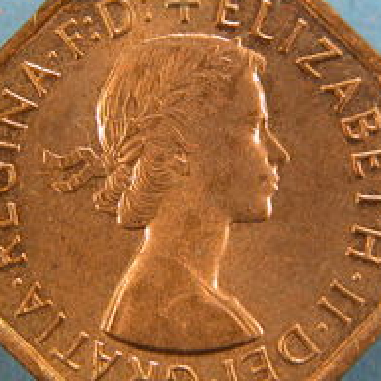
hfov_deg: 10.3
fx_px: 2117
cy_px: 188
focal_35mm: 170
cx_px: 170
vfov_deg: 10.3
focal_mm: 23.7
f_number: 3.6
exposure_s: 1/68.1
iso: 100
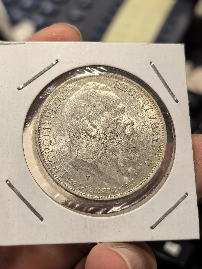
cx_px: 101
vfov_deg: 35.5
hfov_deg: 27.0
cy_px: 134
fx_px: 420
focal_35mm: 54
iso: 160
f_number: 2
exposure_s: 1/50
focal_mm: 6.98
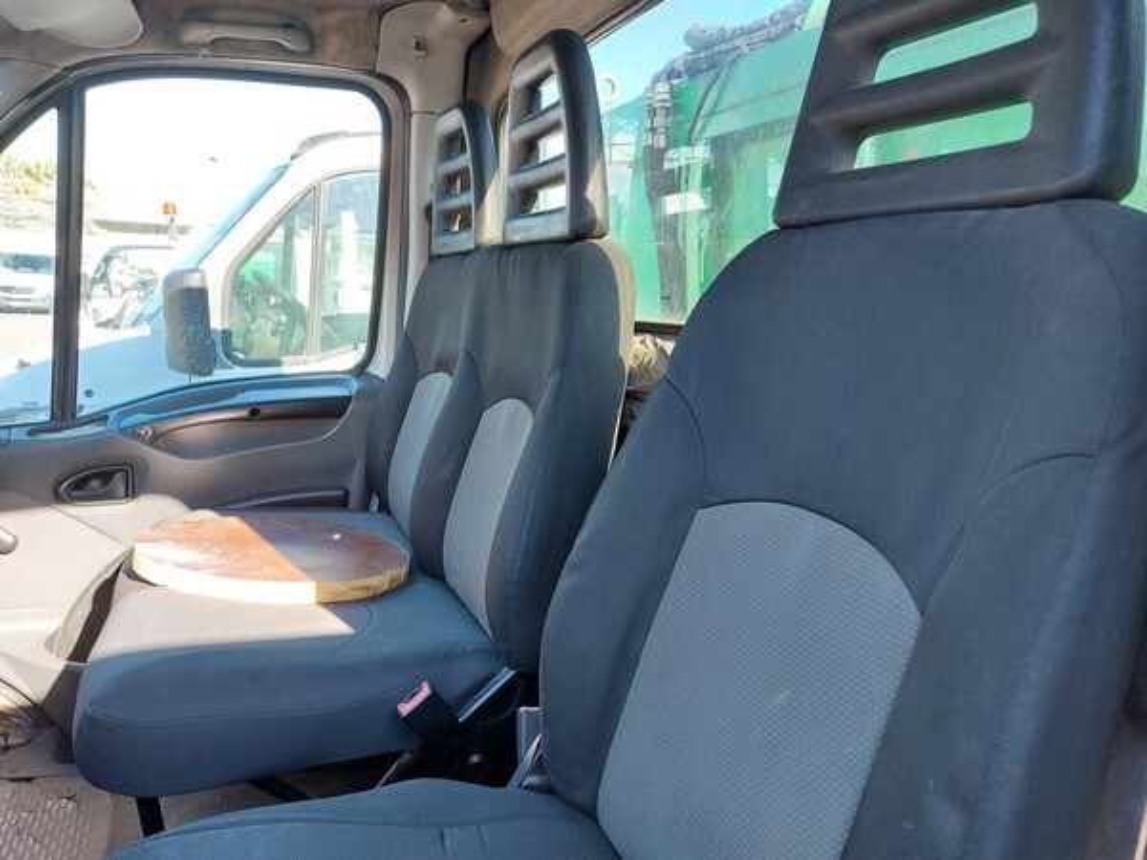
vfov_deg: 54.9
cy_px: 430
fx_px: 828
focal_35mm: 25
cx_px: 574
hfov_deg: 69.4
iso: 50
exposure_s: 1/100
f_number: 1.8
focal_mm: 5.23
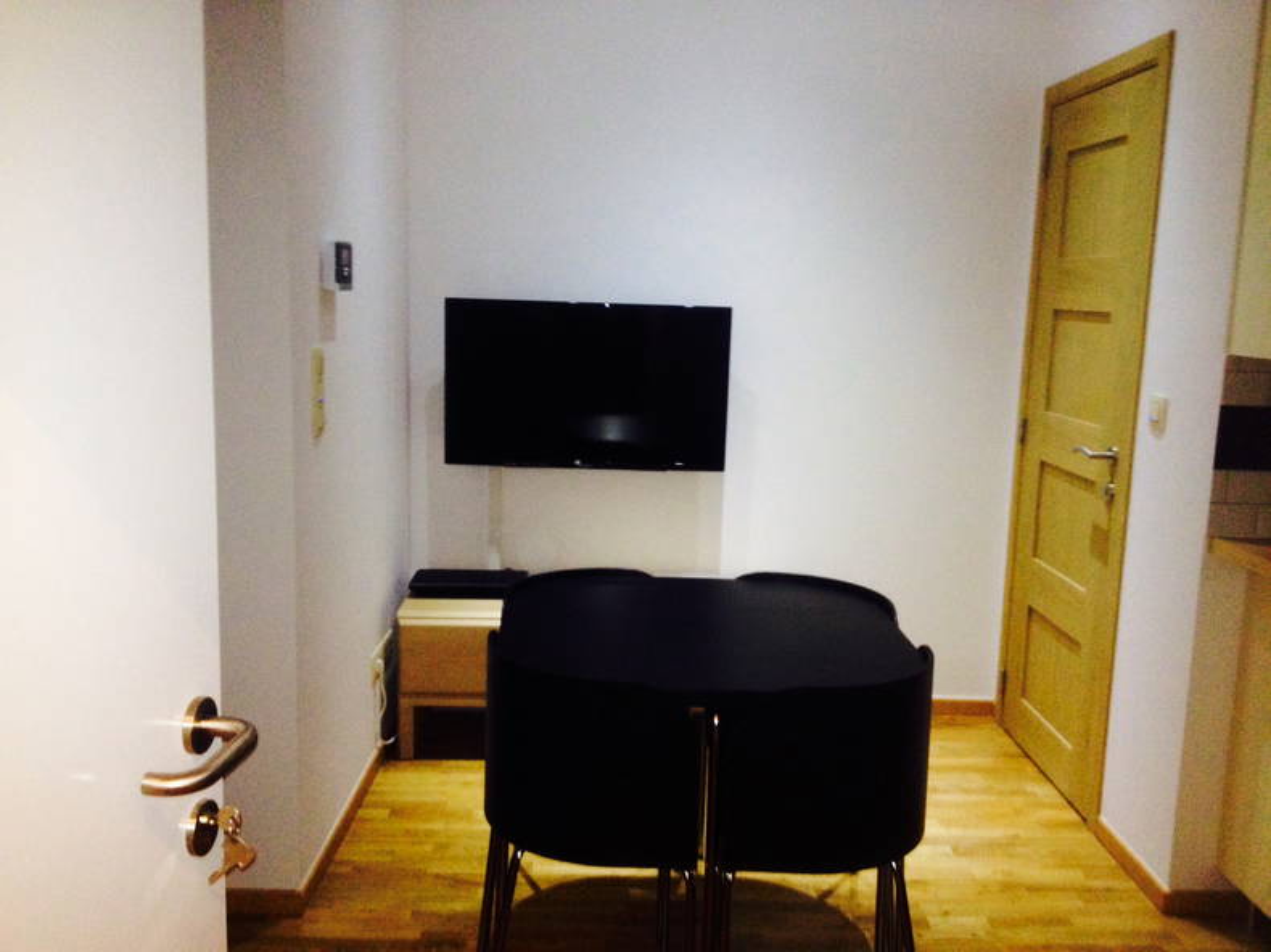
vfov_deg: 40.7
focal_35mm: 35
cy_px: 476
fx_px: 1285
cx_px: 636
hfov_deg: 52.6
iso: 160
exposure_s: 1/16
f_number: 2.4
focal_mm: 4.28
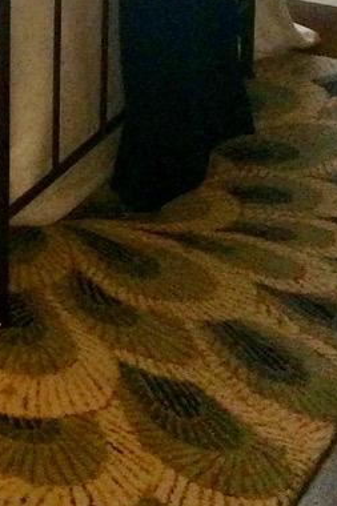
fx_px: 1715
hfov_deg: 10.2
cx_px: -393
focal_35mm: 122
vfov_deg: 15.5
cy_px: -249
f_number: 2.2
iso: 125
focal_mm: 4.15
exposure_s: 1/30
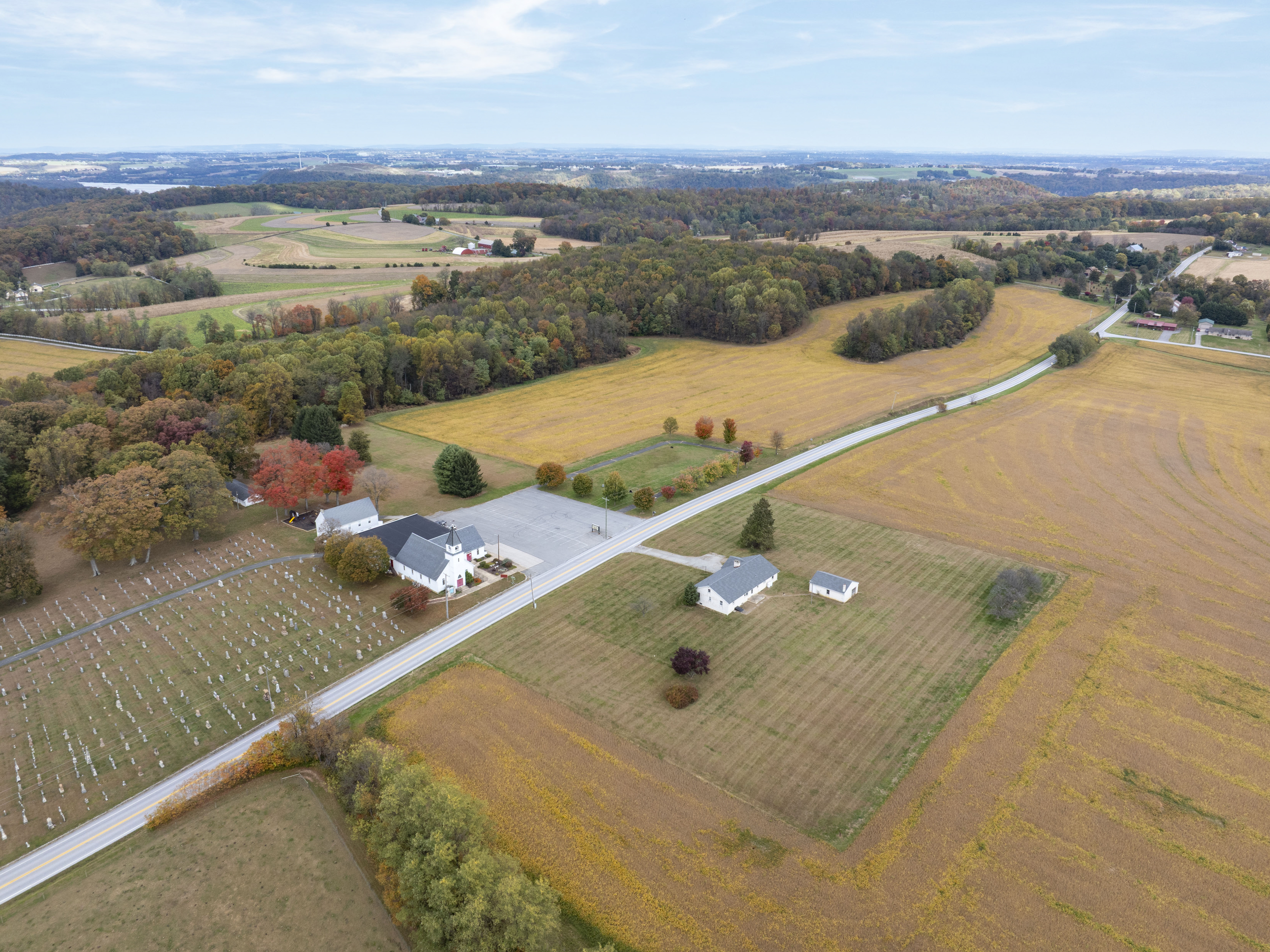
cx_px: 632
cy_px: 457
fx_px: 917
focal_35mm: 25
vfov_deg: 54.9
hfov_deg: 69.4
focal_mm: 12.29
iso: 100
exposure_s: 1/100
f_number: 7.1
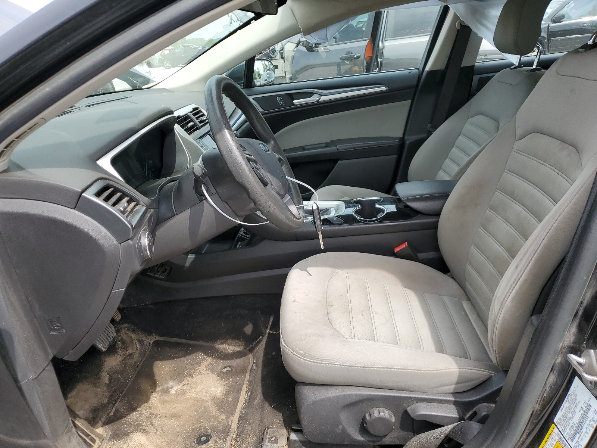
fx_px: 448
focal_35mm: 26
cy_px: 224
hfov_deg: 67.3
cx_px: 298
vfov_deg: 53.1
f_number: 1.5
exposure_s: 1/1000
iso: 50
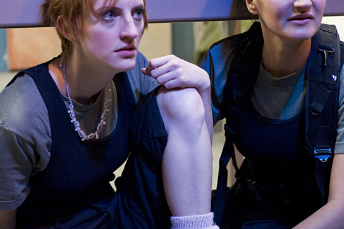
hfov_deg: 19.8
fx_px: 984
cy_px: 78
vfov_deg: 13.3
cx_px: 198
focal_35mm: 103
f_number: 4
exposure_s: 1/125
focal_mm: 70
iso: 3200
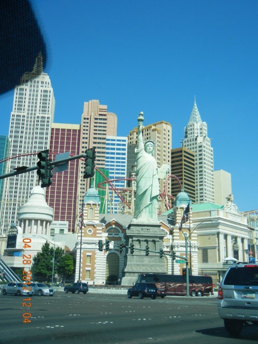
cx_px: 129
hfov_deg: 36.8
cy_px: 172
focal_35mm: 39
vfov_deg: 47.9
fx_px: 388
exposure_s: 1/370
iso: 160
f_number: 7.4
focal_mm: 7.1
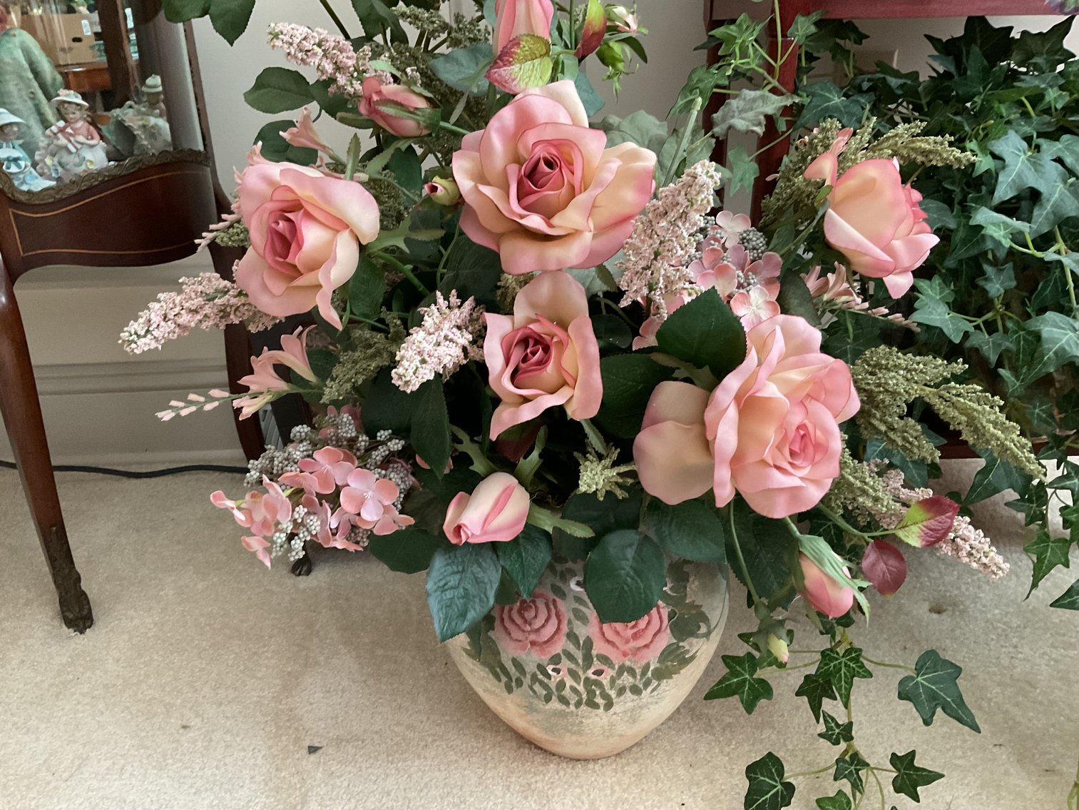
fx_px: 904
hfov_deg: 61.7
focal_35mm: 29
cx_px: 540
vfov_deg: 48.2
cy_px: 405
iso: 250
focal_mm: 3
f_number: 1.8
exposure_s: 1/60
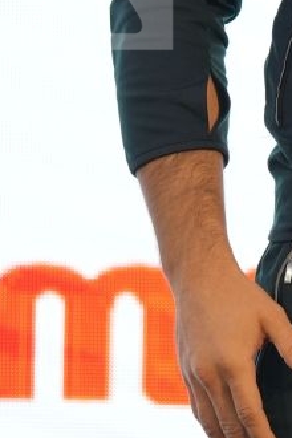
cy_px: -70
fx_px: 13285
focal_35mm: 1092
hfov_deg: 1.3
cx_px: 499
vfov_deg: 1.9
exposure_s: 1/250
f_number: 2.8
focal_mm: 200
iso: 500
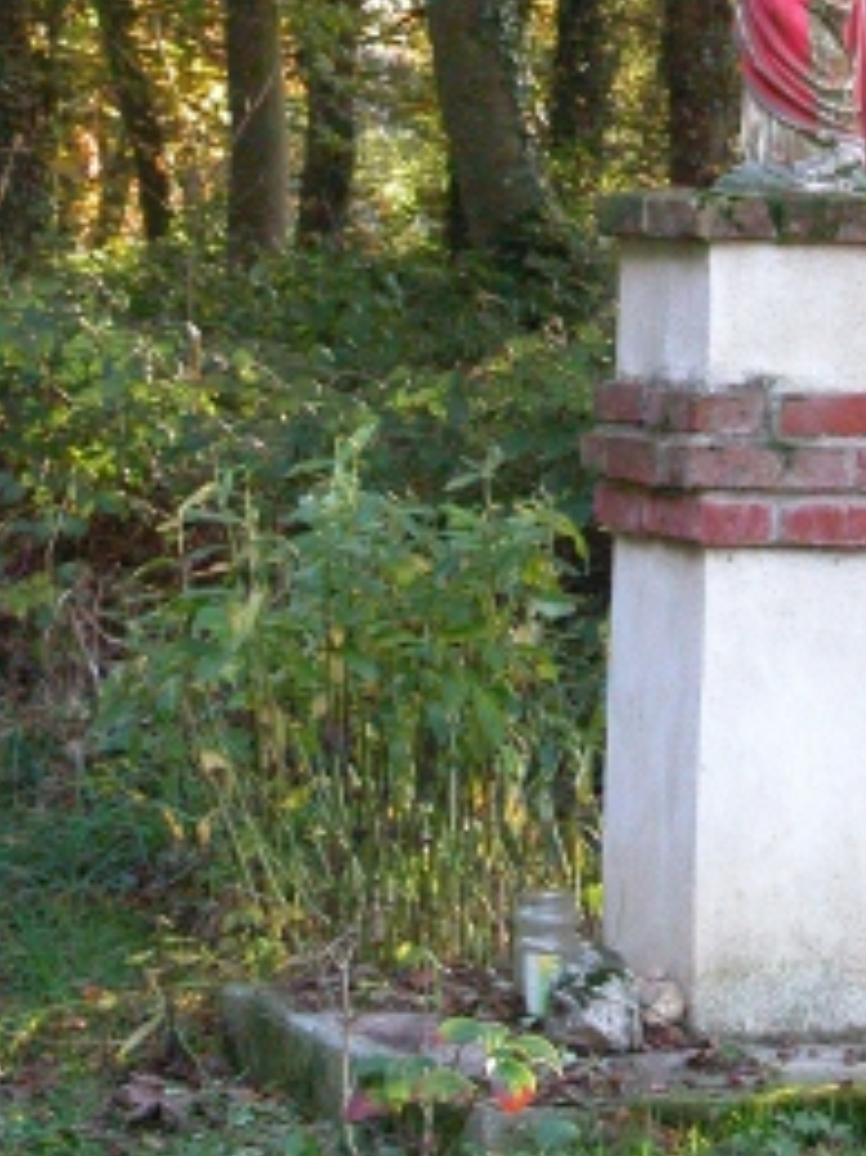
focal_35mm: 164
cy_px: 121
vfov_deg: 12.0
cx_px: 665
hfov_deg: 9.0
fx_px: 5475
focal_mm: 21
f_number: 3.9
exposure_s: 1/169
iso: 800
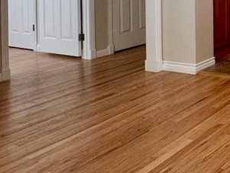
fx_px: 319
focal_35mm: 48
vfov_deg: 27.2
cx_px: 313
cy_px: -26
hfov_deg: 29.9
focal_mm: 2.22
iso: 80
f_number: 2.2
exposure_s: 1/120
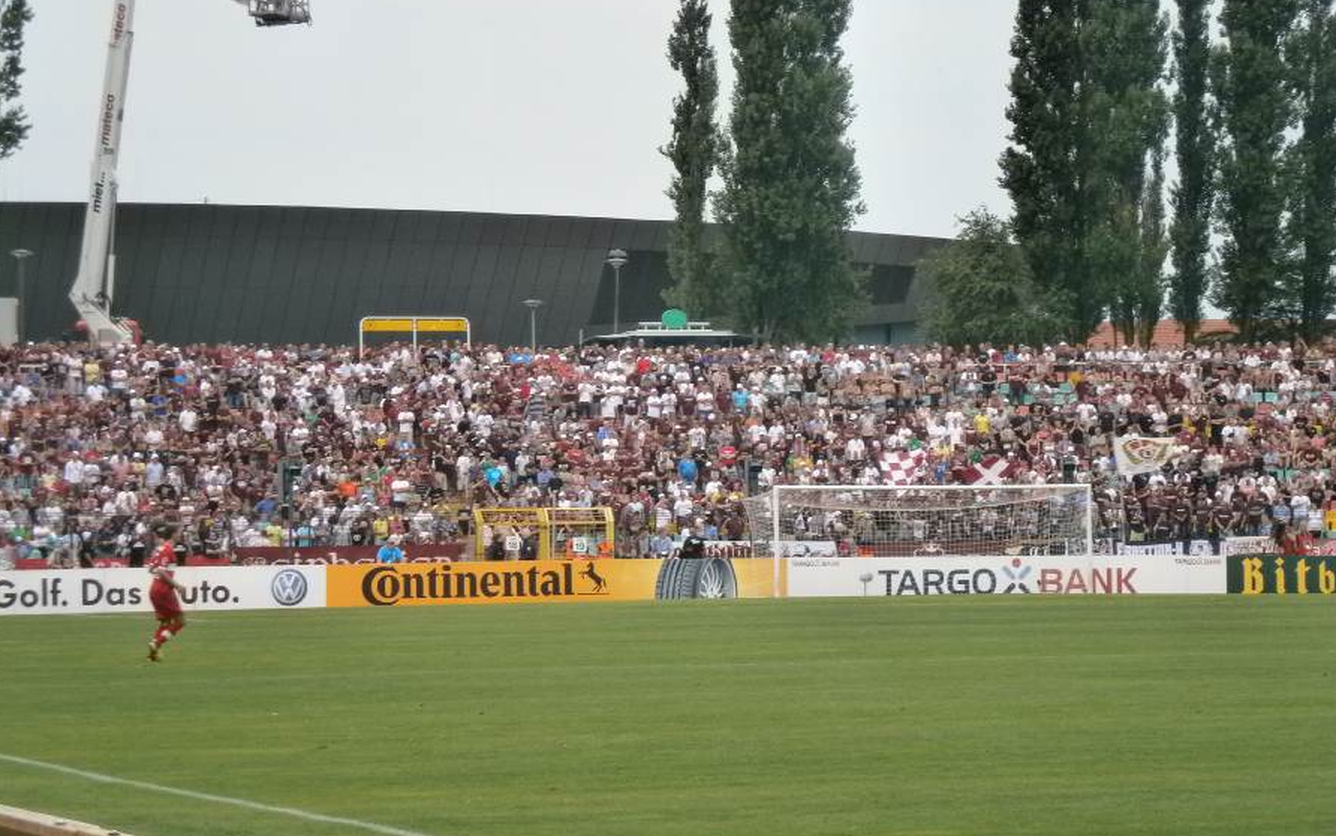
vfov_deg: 9.4
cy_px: 393
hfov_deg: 15.0
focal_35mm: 139
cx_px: 665
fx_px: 5062
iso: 100
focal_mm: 23.5
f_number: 6.5
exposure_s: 1/125
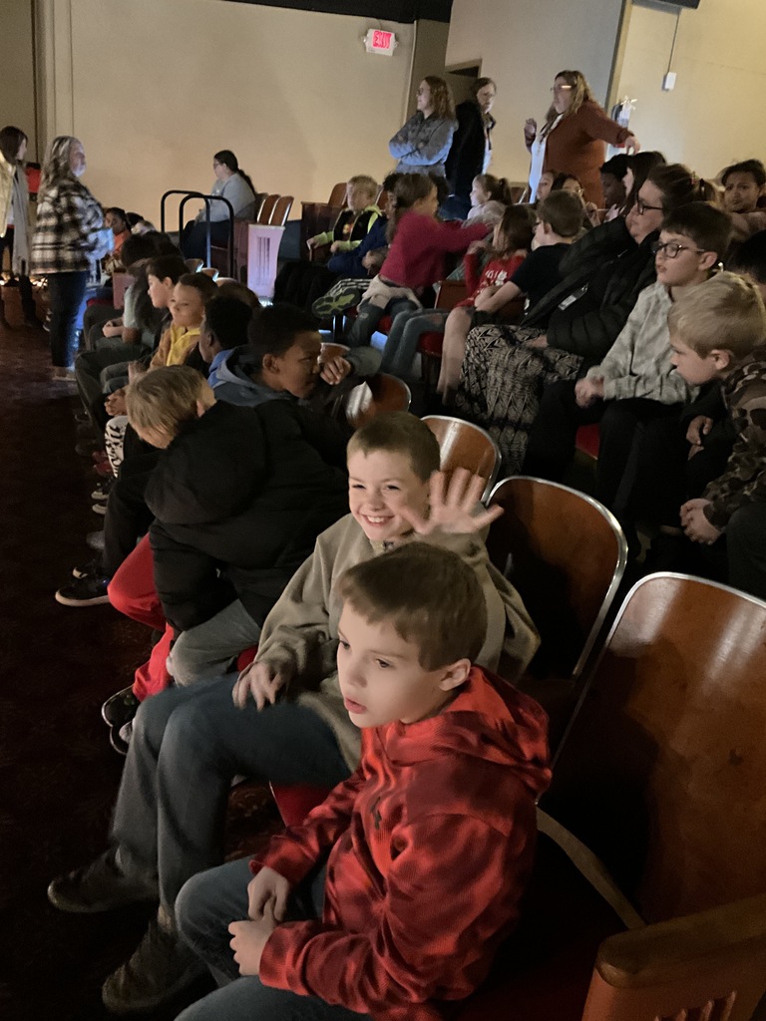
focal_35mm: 29
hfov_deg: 48.2
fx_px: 856
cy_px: 510
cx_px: 383
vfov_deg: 61.7
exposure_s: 1/15
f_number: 1.8
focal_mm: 3
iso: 640
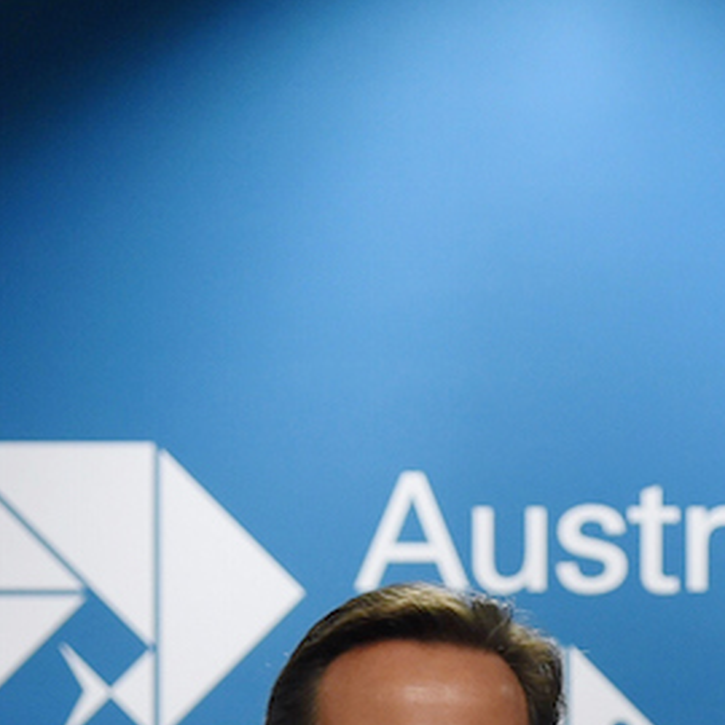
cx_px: 652
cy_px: 1176
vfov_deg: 3.9
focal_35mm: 450
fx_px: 10663
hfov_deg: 3.9
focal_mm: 102
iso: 2000
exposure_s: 1/400
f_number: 3.2
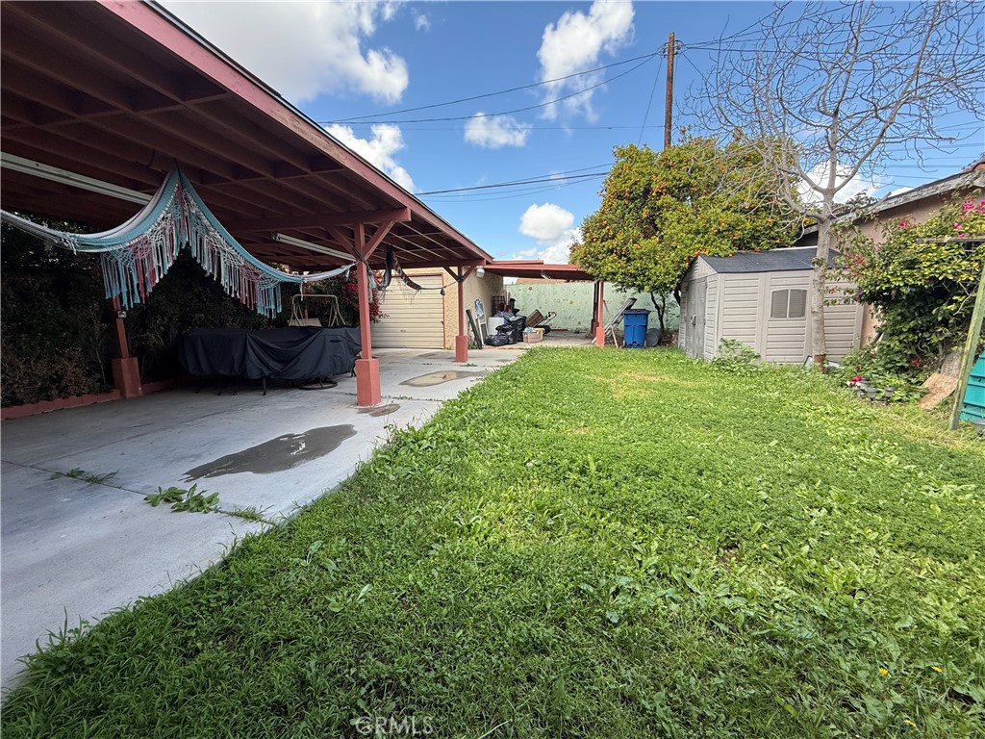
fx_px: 398
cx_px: 492
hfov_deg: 102.1
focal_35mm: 14
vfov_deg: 85.7
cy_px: 370
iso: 50
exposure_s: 1/291
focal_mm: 2.22
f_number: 2.2
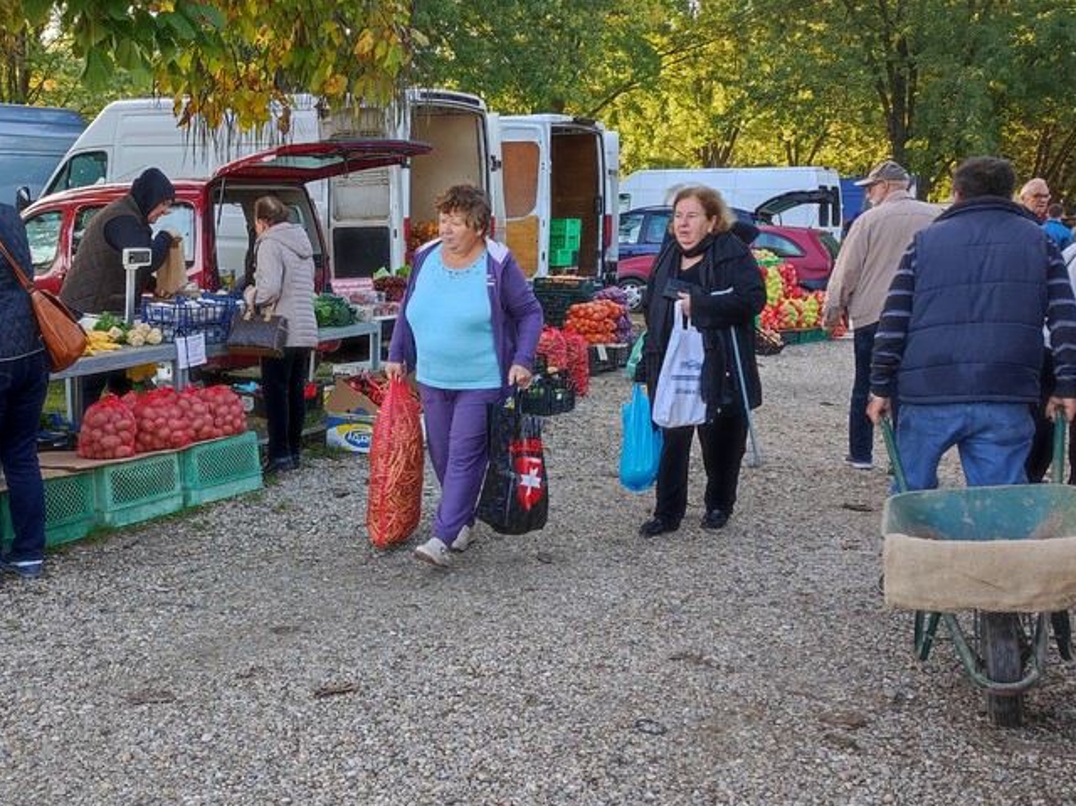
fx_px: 1242
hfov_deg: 46.1
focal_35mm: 40
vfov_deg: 35.8
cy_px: 483
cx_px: 363
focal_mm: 4.7
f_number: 1.79
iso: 227
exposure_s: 1/100
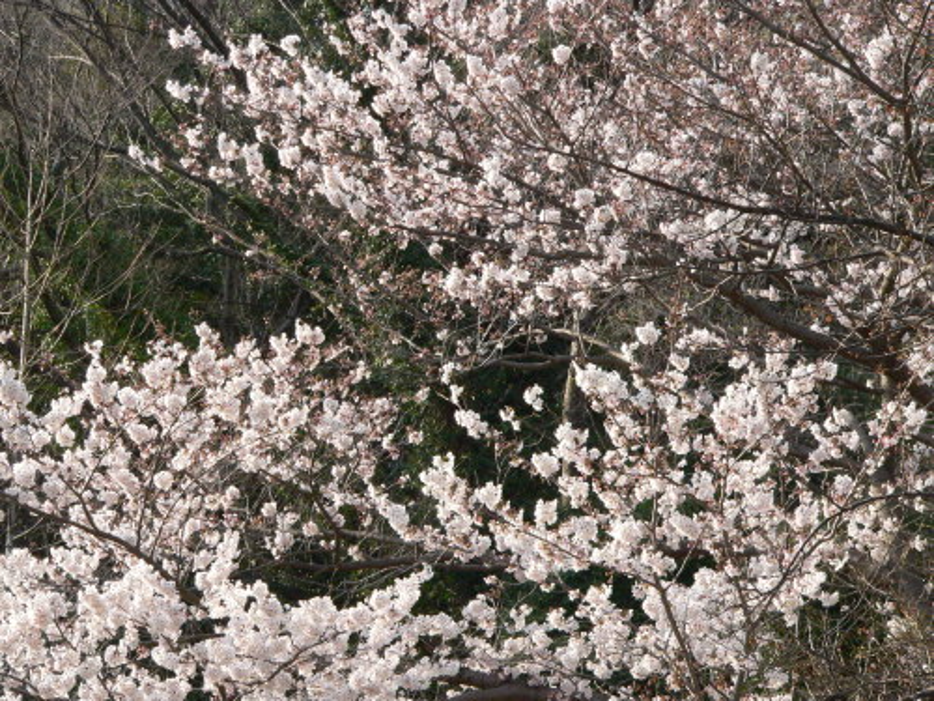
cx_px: 467
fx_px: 3966
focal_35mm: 147
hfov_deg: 13.4
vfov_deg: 10.1
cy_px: 350
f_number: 5.6
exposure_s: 1/800
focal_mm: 24.5
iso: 400
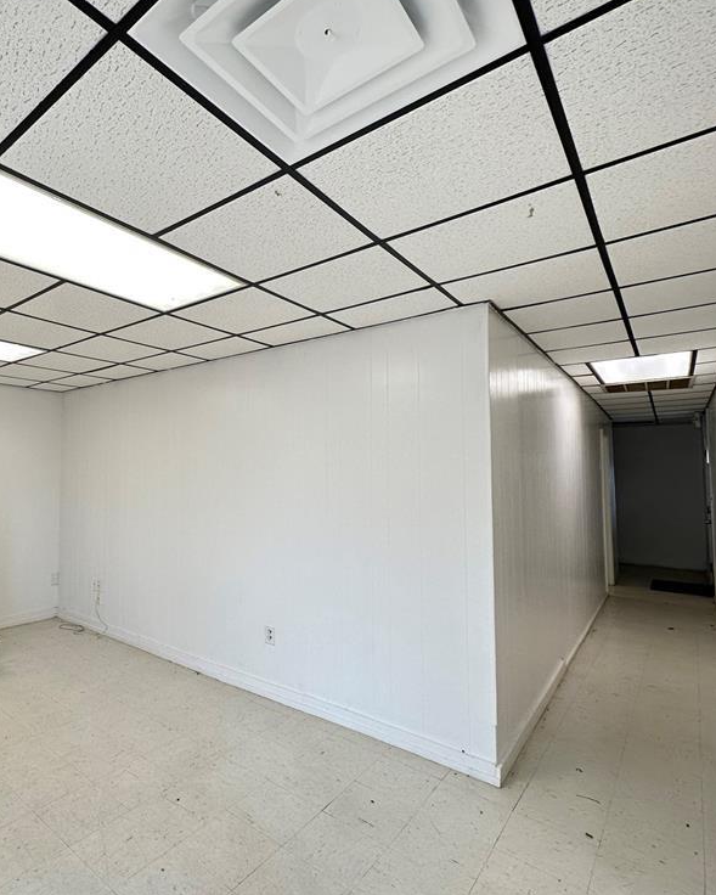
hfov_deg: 67.7
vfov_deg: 83.3
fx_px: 503
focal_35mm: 19
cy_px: 450
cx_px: 207
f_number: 2.2
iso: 160
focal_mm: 2.22
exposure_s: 1/120
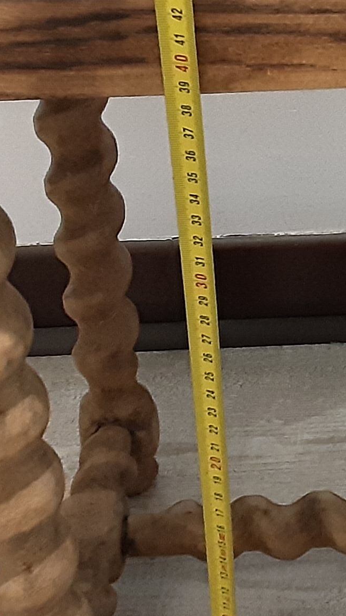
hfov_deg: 13.6
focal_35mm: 86
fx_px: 1403
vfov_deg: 24.7
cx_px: 440
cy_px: 268
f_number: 1.9
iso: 400
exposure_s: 1/25
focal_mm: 2.9
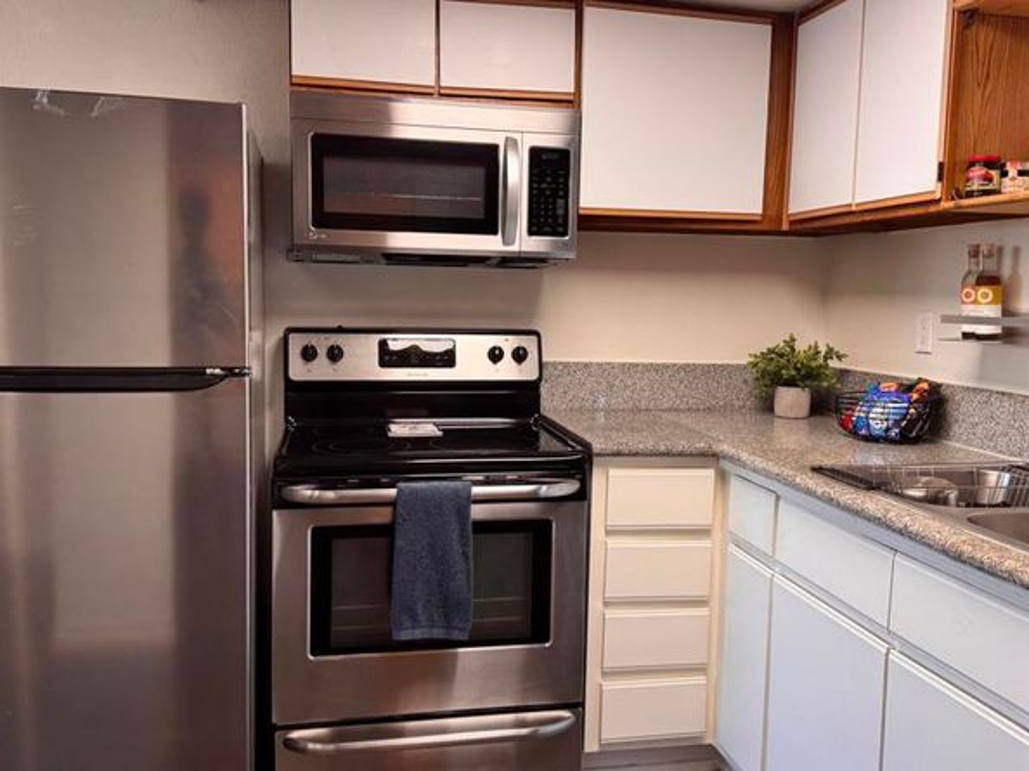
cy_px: 386
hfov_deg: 71.6
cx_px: 514
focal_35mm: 24
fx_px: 713
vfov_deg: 56.8
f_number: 1.78
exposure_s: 1/120
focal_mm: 6.76
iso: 160
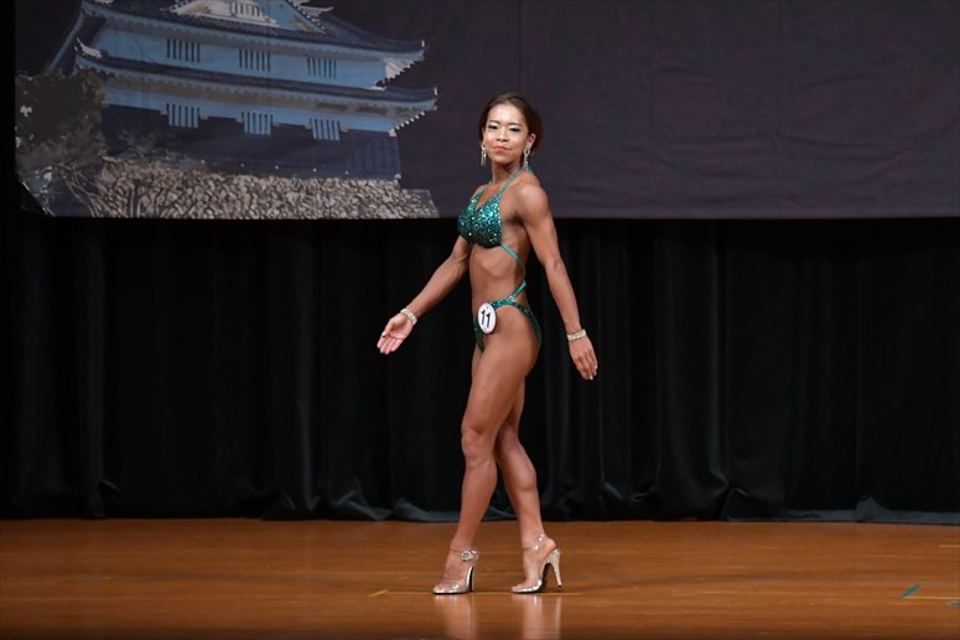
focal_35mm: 270
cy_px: 320
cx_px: 480
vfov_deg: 5.1
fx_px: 7197
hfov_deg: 7.6
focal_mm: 180
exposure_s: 1/400
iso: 4000
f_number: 5.6
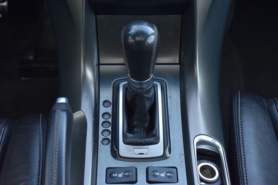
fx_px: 463
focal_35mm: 60
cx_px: 139
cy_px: 92
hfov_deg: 33.4
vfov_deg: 22.6
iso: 450
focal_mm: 40
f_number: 6.3
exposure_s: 1/15
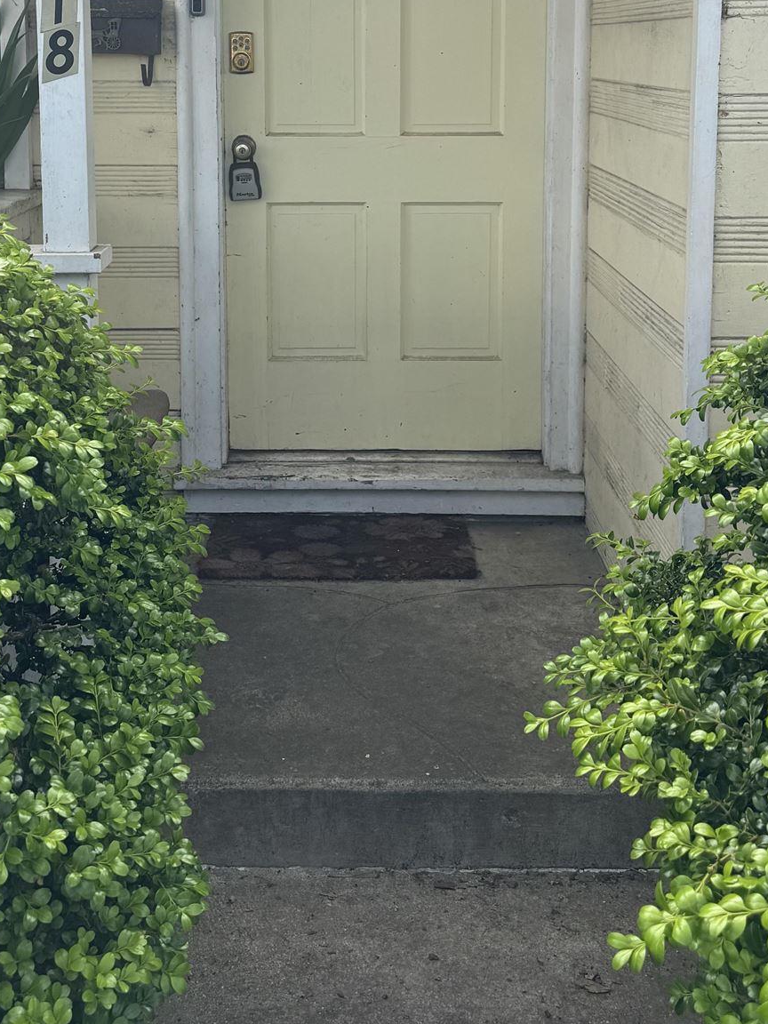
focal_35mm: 48
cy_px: 206
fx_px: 1420
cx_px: 330
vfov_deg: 38.2
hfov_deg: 30.2
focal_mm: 6.76
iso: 80
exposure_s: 1/1285
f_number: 1.78
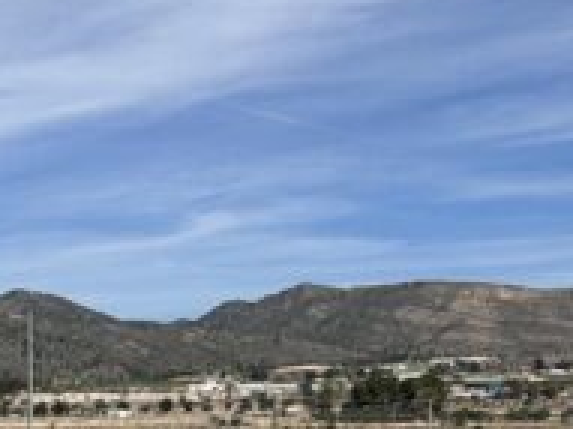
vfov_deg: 15.8
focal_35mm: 87
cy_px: 602
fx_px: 1439
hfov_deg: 20.6
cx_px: -170
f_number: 1.5
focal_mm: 5.7
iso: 50
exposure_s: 1/7463
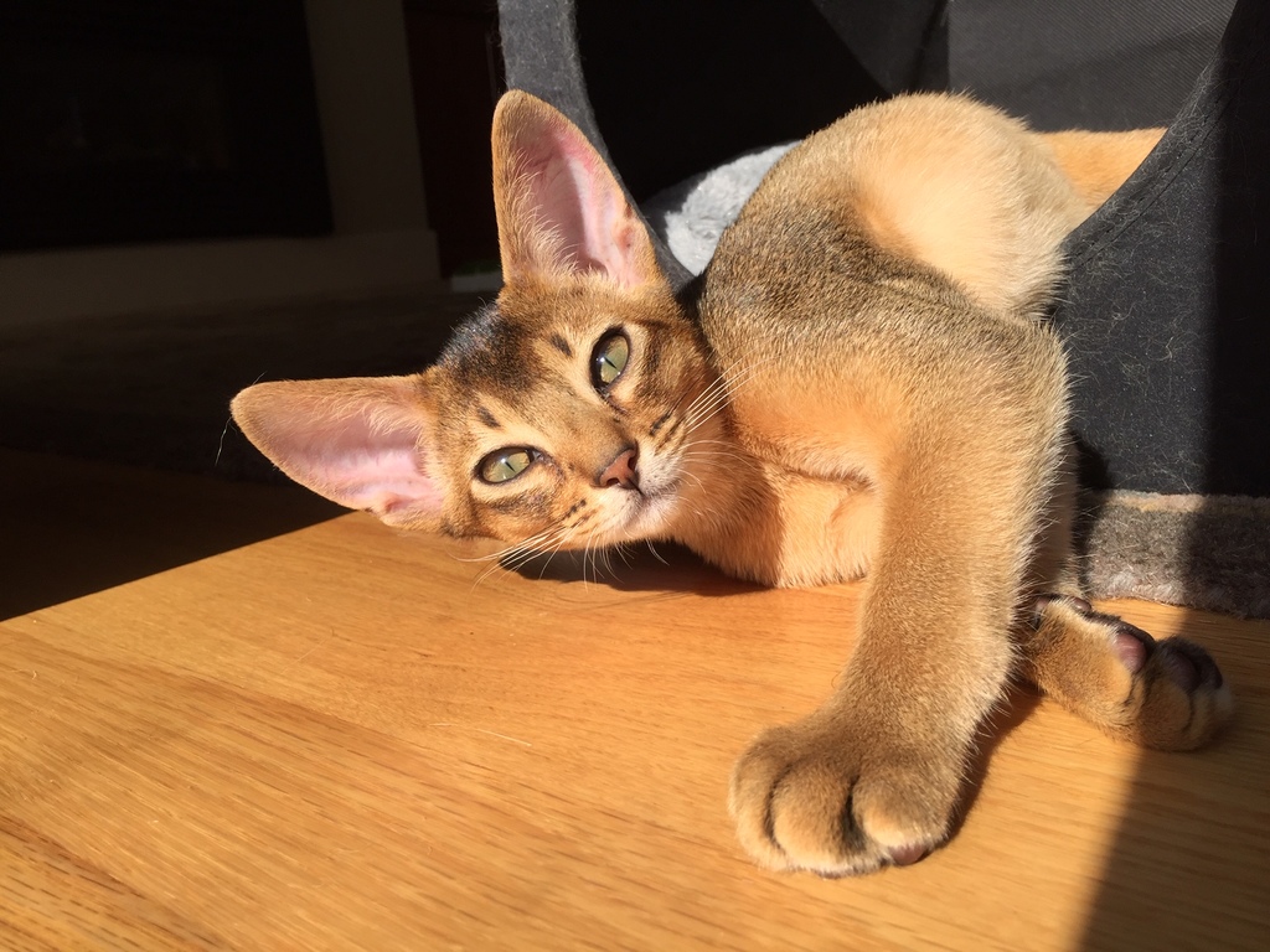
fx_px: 1064
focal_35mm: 29
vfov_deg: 48.2
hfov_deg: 61.7
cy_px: 476
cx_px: 635
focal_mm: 4.15
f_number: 2.2
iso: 32
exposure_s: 1/514
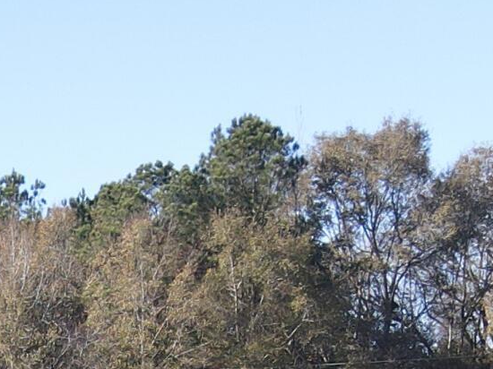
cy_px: 961
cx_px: -113
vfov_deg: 9.7
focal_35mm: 131
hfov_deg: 14.5
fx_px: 1865
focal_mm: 4.5
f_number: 2.8
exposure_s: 1/20
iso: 100
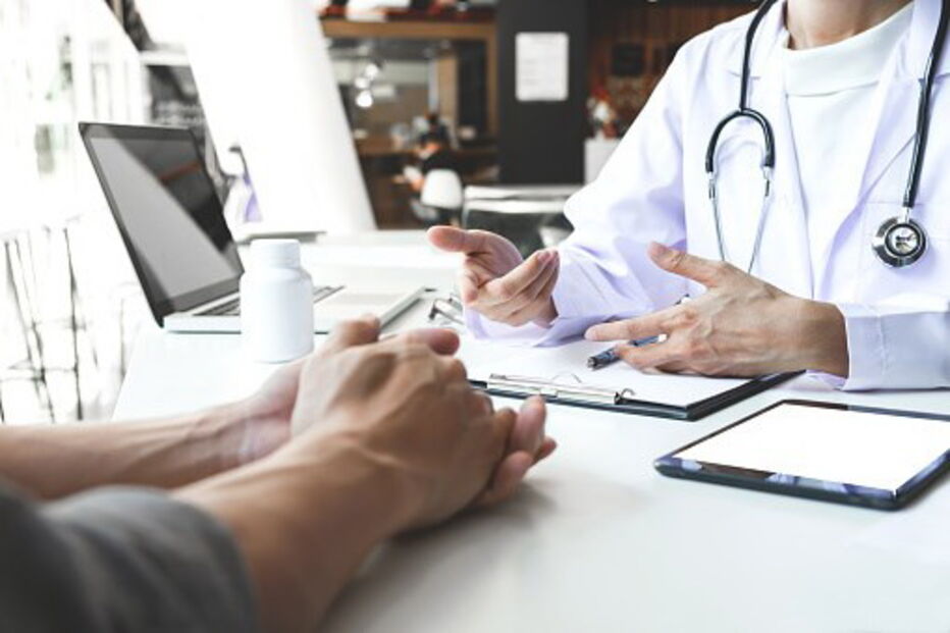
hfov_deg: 48.5
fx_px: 1055
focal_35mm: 40
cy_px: 316
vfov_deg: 33.4
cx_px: 475
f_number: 3.2
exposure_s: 1/125
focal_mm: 26.5
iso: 400
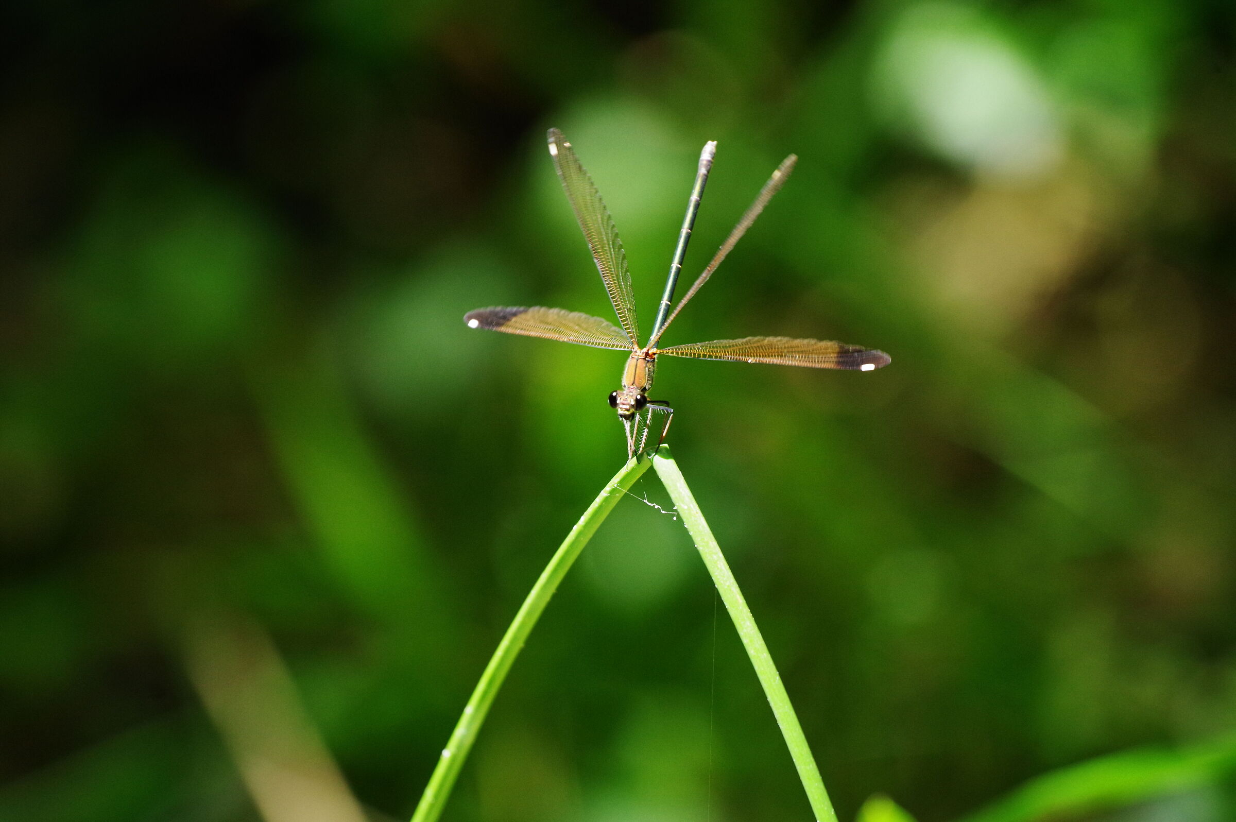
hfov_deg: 4.6
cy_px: 411
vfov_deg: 3.0
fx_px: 15437
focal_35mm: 450
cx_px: 618
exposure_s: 1/350
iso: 1600
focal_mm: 300
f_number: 6.3
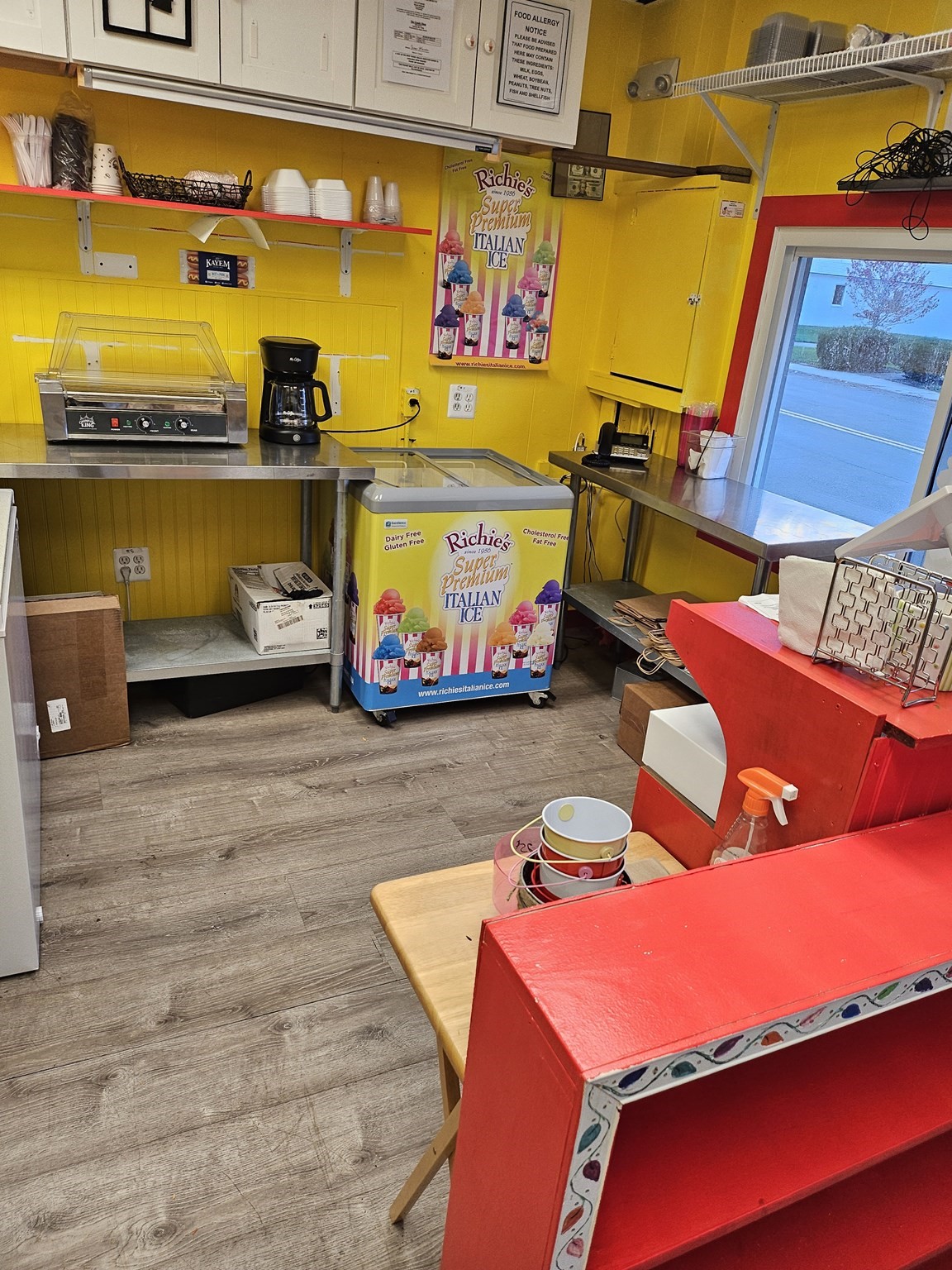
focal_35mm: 24
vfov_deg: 71.6
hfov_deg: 56.8
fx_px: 880
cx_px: 476
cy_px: 635
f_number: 1.8
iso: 125
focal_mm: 5
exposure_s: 1/120
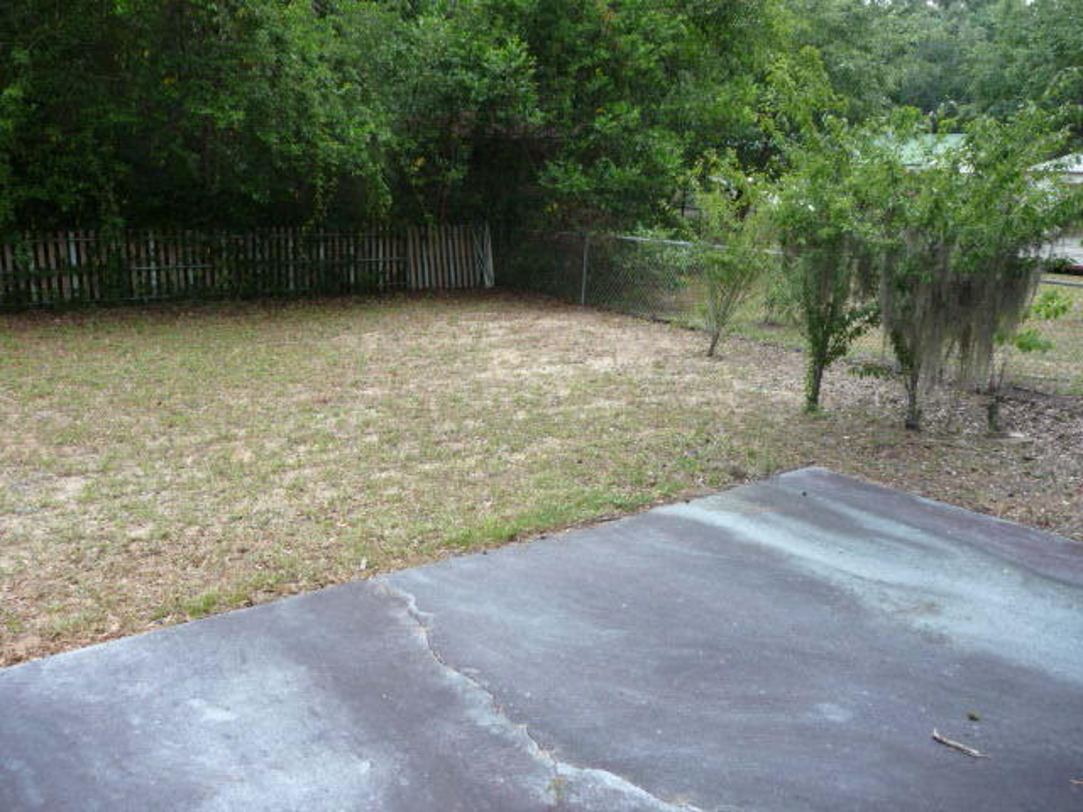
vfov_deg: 49.7
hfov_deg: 63.4
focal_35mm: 28
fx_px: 876
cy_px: 406
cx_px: 542
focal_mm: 4.7
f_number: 3.3
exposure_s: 1/50
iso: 100
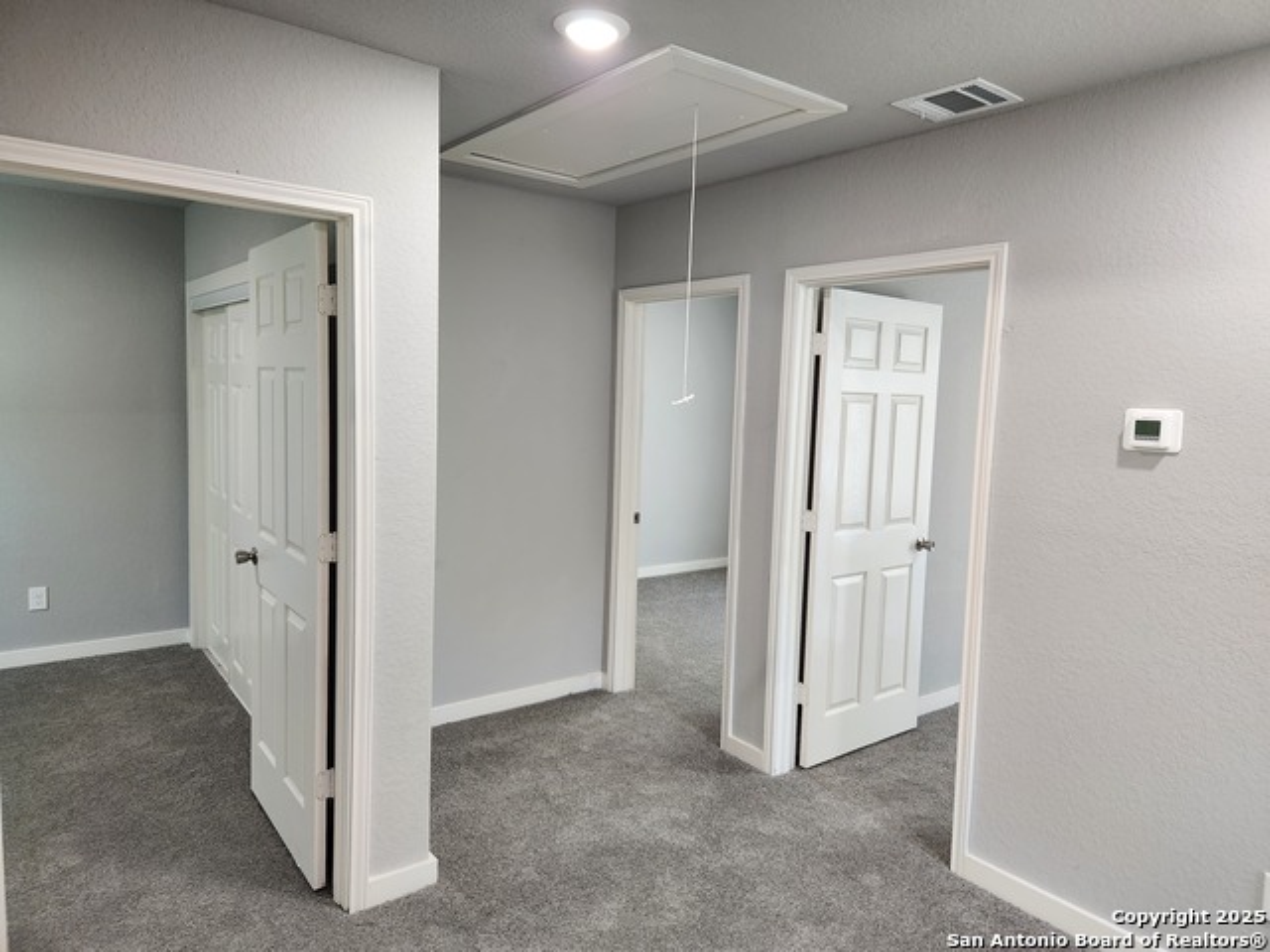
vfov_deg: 58.9
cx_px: 635
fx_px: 844
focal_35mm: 23
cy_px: 476
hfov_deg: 73.9
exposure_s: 1/120
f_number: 1.8
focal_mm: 5.4
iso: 320
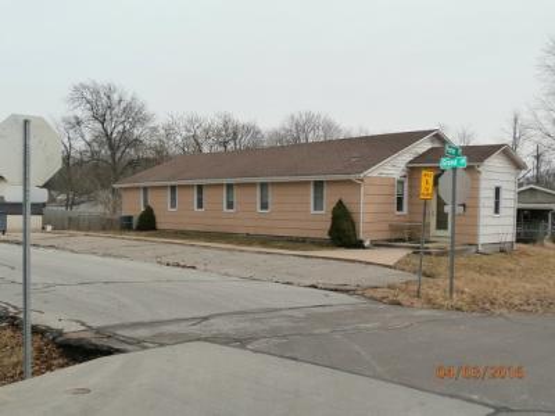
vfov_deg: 37.7
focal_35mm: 38
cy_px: 208
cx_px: 278
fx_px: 609
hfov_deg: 49.0
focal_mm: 6.67
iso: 100
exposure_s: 1/800
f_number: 3.9
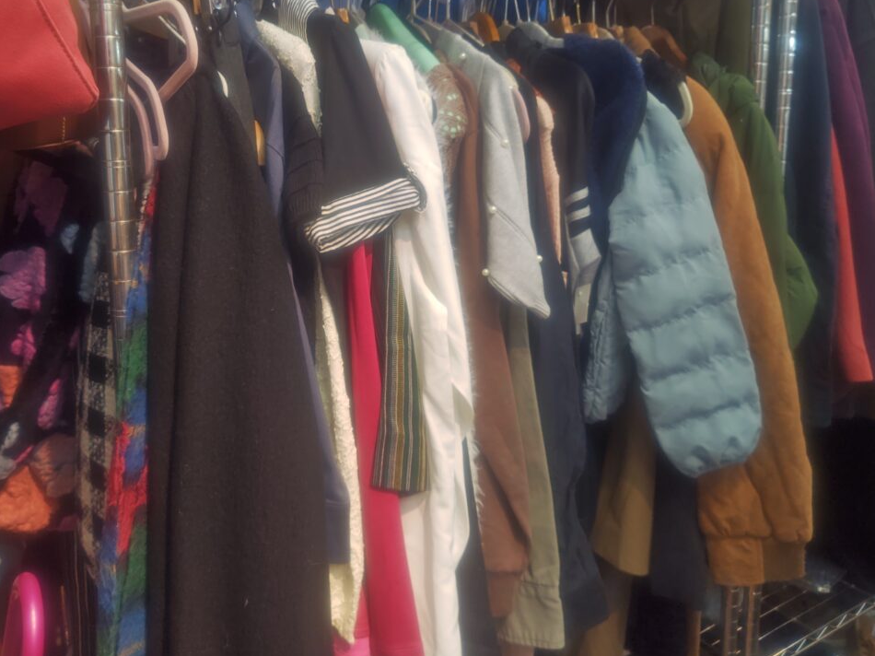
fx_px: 783
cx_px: 411
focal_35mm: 31
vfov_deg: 44.8
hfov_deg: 58.3
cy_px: 226
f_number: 1.9
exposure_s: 1/50
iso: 94
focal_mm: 5.56
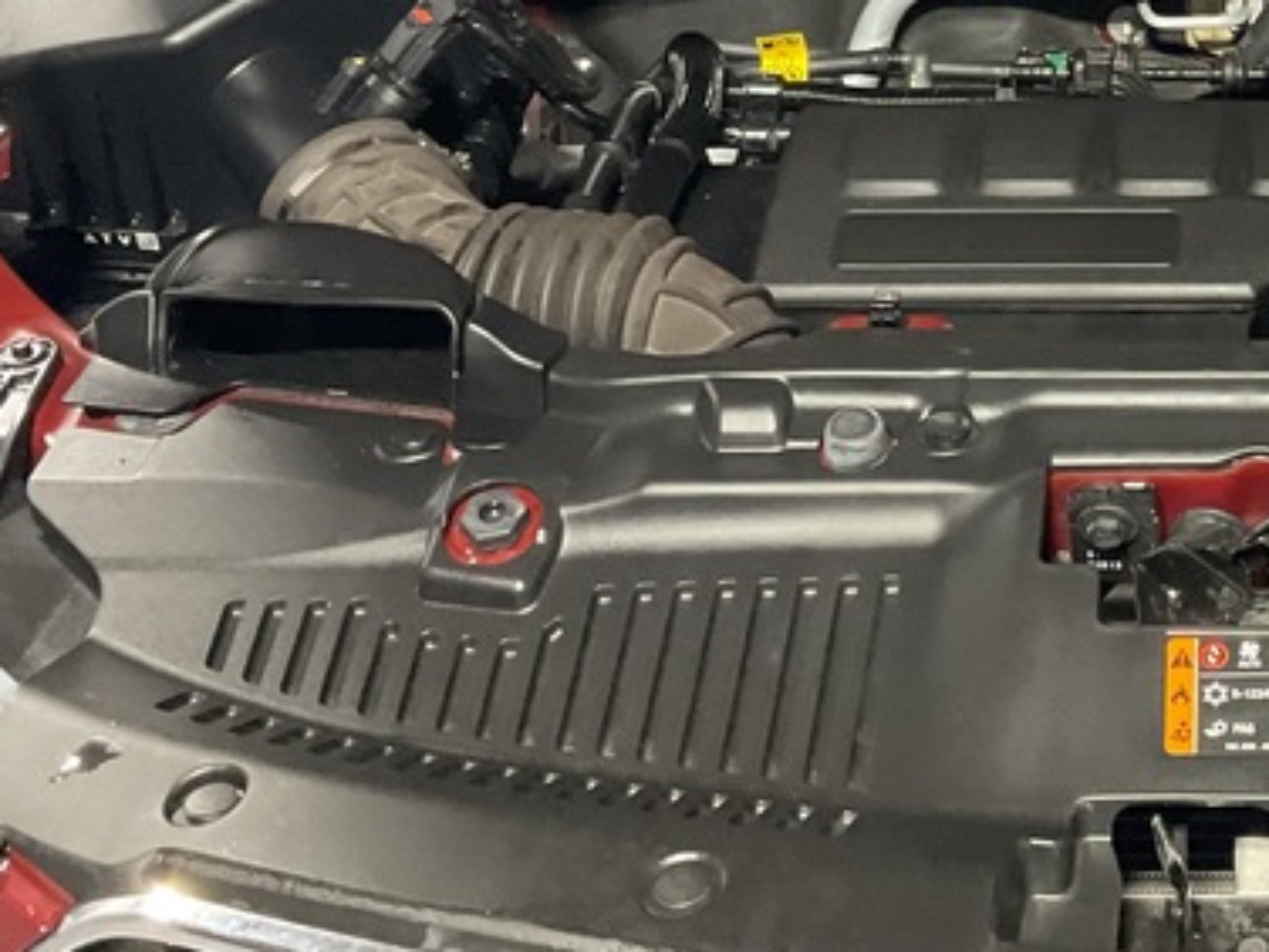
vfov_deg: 19.3
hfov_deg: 25.0
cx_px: 1299
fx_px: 2713
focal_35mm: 74
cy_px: -3
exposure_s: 1/60
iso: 250
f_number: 1.8
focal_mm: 3
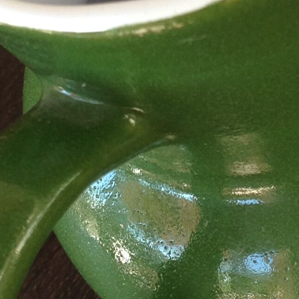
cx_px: 245
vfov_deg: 13.8
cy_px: 9
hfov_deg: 13.9
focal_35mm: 125
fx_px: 1222
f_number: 2.4
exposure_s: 1/60
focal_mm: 4.28
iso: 50
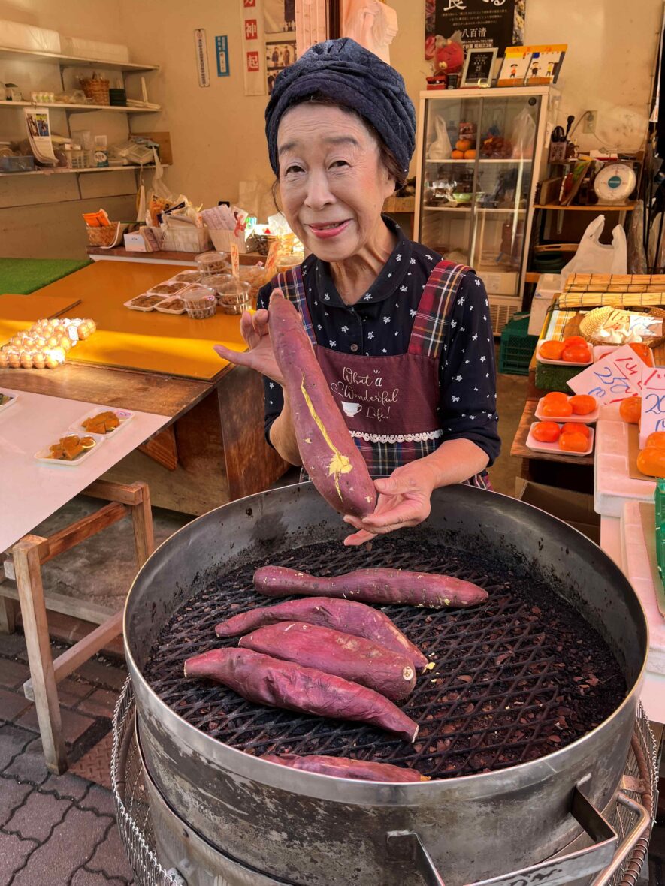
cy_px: 443
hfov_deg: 53.1
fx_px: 666
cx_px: 332
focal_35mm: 26
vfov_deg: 67.3
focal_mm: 5.1
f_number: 1.6
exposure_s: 1/151
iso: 32
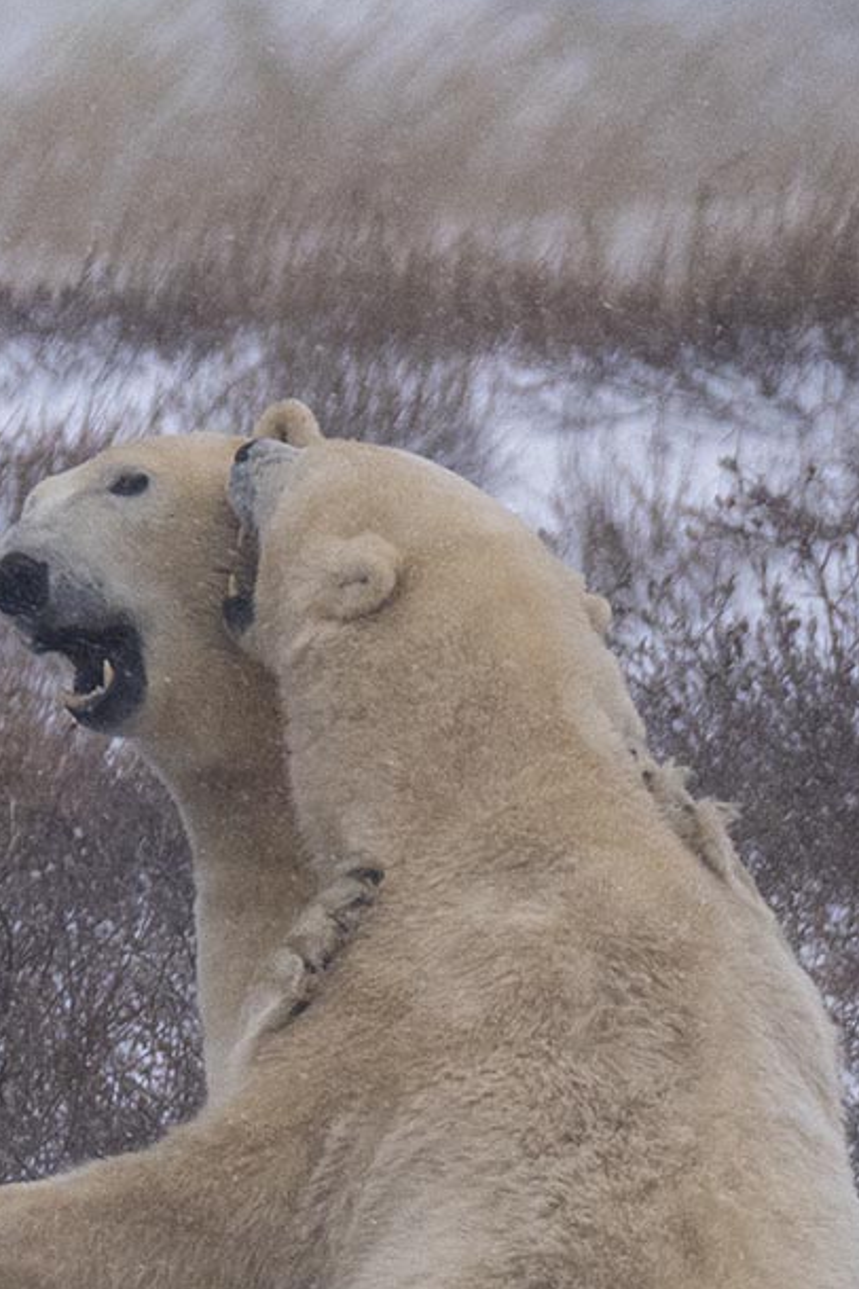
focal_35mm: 1083
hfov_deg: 1.3
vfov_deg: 1.9
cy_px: 1226
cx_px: 427
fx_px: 38759
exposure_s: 1/1250
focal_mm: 550
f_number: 6.3
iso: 1250
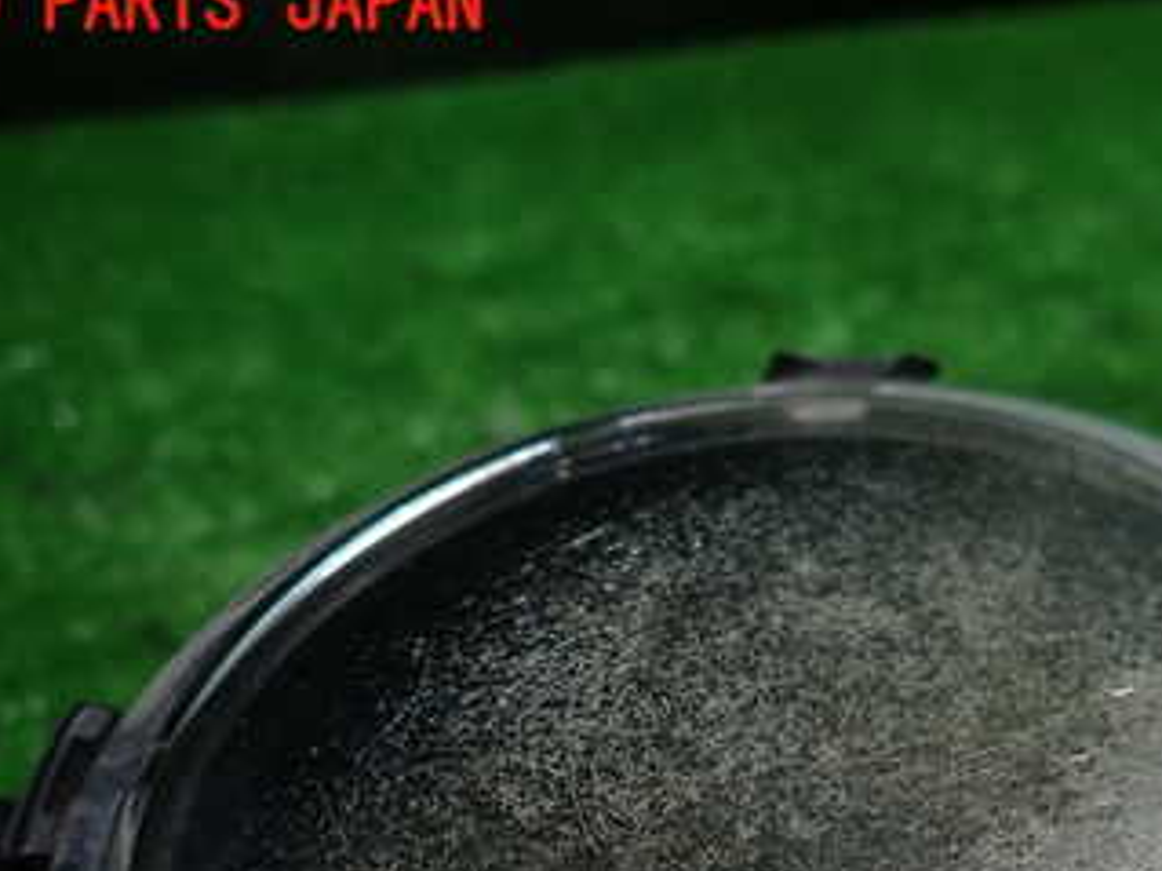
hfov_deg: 39.0
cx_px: 914
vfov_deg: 29.6
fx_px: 1577
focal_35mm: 47
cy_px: 780
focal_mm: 4.5
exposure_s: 1/60
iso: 200
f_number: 2
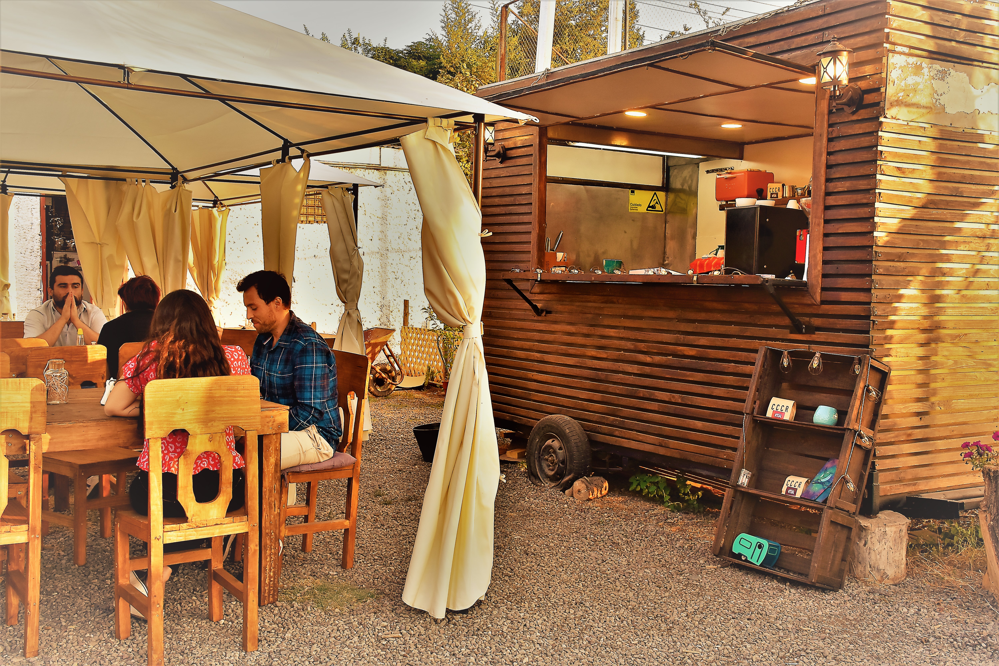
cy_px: 333
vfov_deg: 34.2
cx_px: 500
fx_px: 1082
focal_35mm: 39
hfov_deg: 49.6
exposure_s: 1/80
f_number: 8
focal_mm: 26
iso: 400
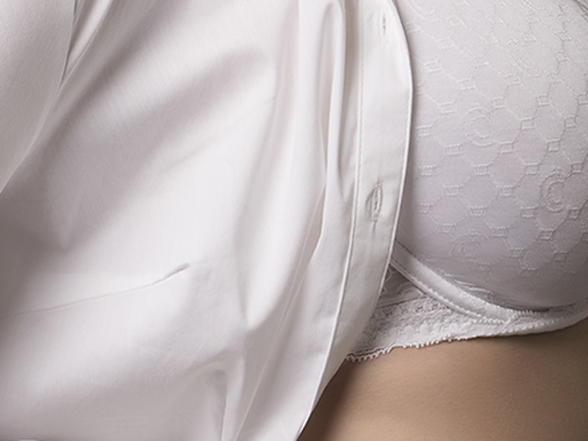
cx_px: 137
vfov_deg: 5.9
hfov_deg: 7.8
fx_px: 4281
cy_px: 90
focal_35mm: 252
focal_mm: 48
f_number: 11
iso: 100
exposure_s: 1/200
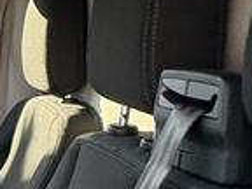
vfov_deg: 16.2
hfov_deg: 16.5
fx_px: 633
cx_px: -268
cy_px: 231
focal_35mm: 87
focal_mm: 2.22
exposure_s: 1/136
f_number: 2.2
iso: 100
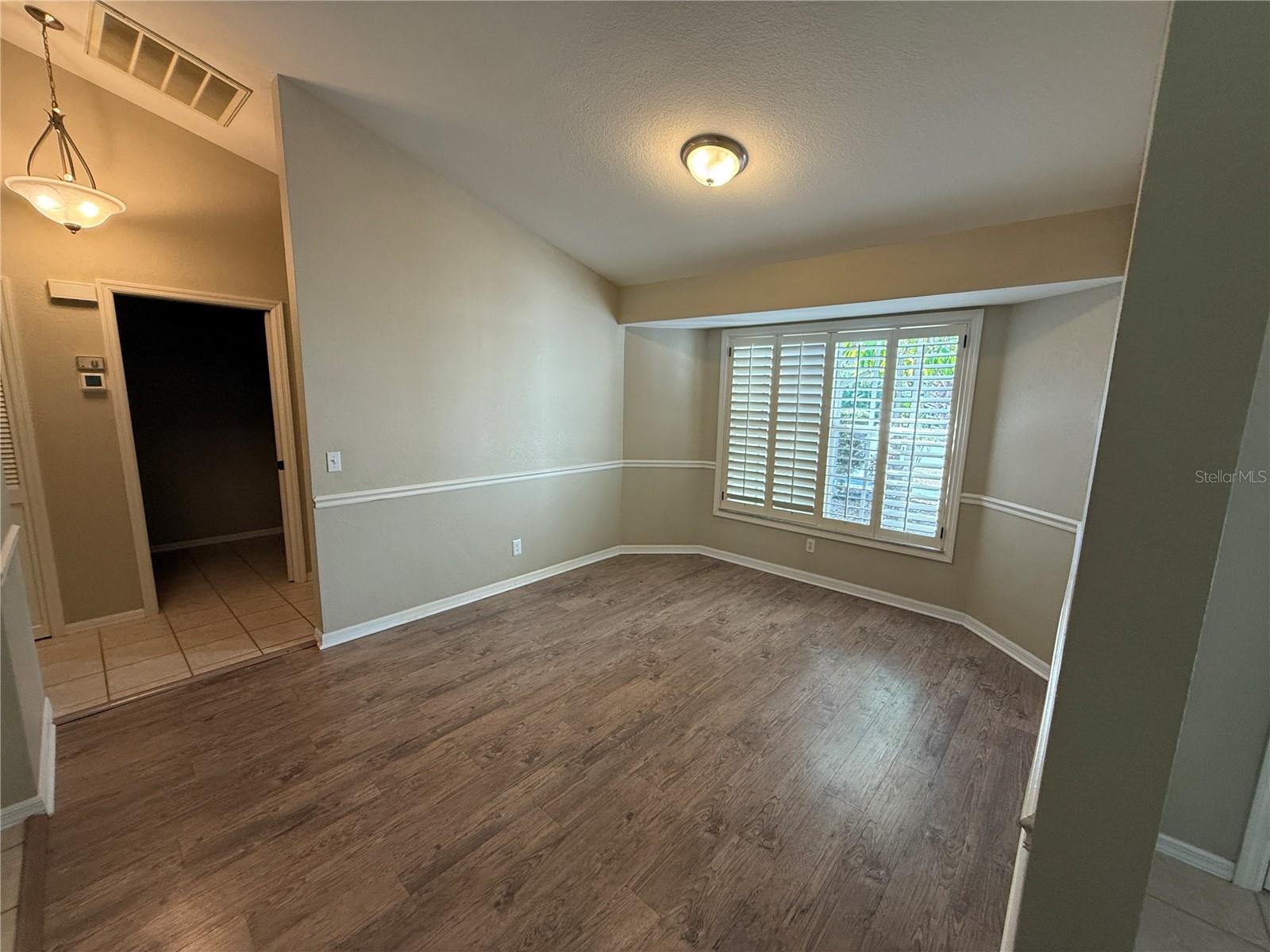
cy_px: 476
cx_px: 635
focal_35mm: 14
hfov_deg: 102.1
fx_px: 514
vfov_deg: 85.7
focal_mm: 2.22
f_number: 2.2
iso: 160
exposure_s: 1/120
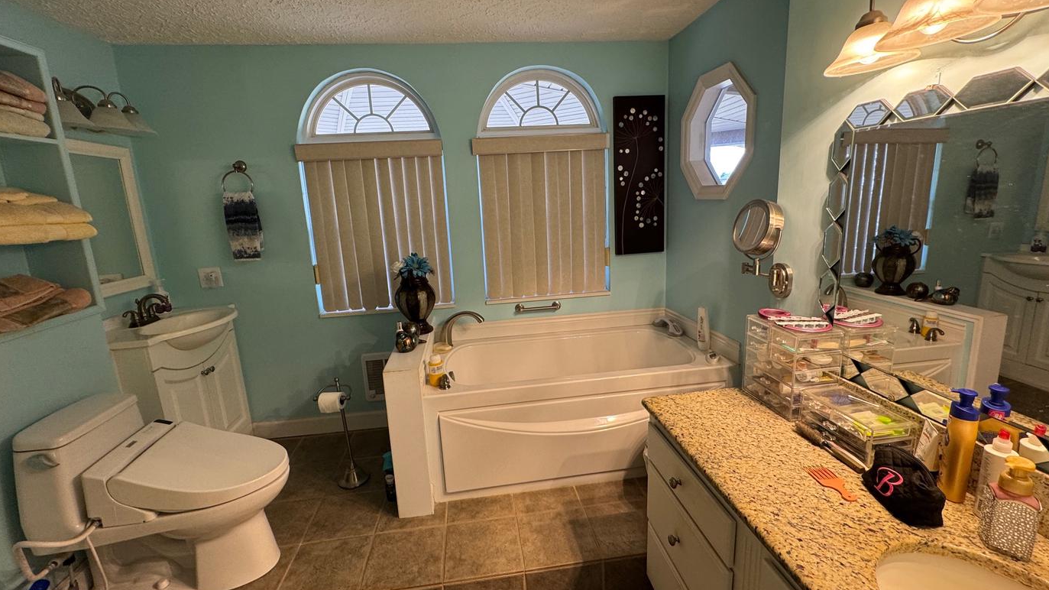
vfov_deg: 67.1
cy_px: 287
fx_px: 445
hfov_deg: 99.4
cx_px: 521
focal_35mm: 16
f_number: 2.2
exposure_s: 1/60
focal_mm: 2.22
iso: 160
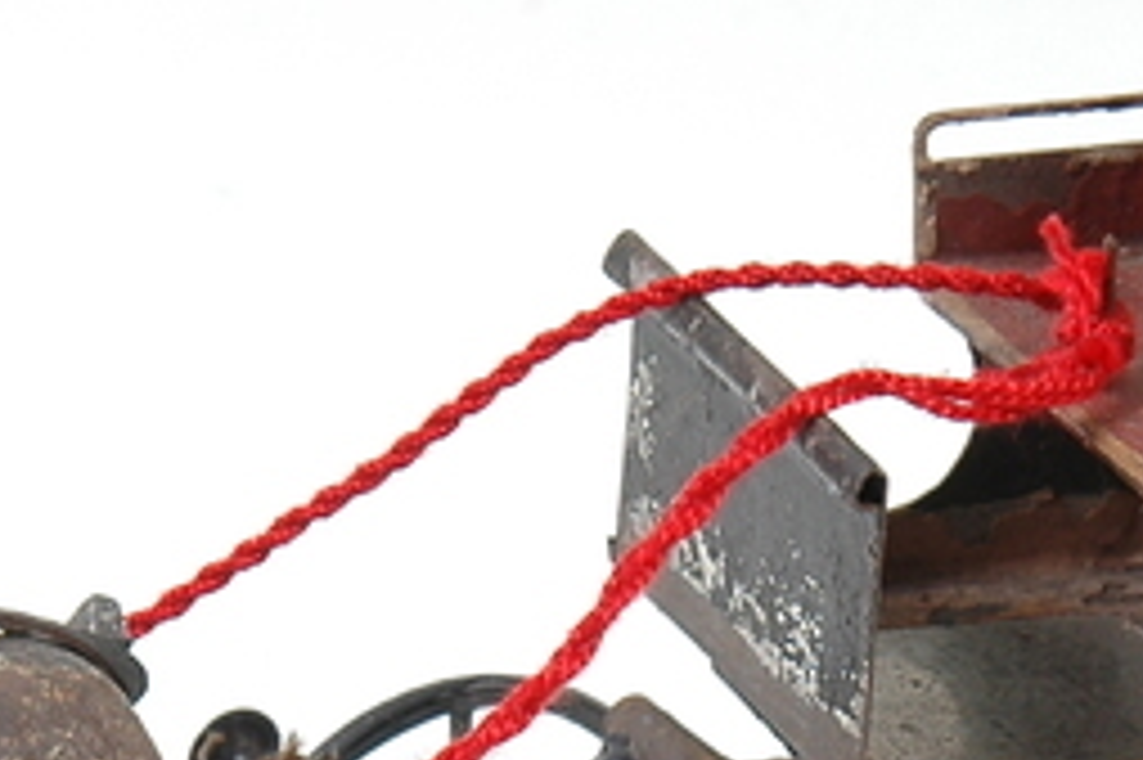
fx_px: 9741
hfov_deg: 6.7
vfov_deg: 4.5
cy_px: 989
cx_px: 907
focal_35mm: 307
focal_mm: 52
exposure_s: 1/25
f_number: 11
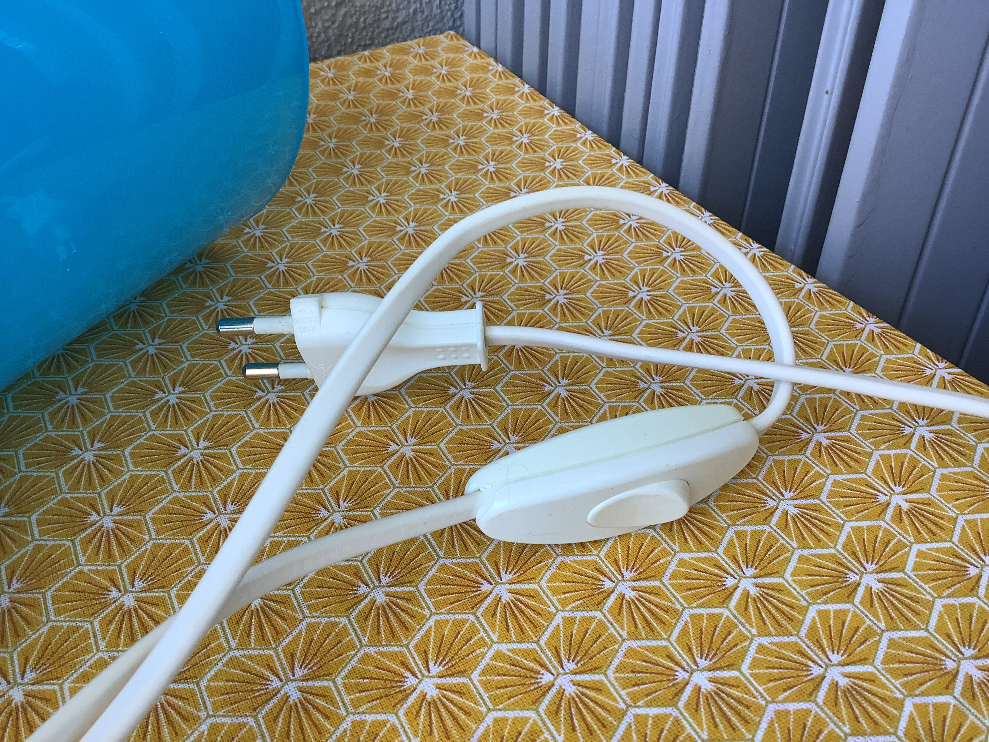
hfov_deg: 58.4
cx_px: 494
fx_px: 886
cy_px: 371
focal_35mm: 31
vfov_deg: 45.4
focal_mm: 3.3
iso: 50
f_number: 2.4
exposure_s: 1/50
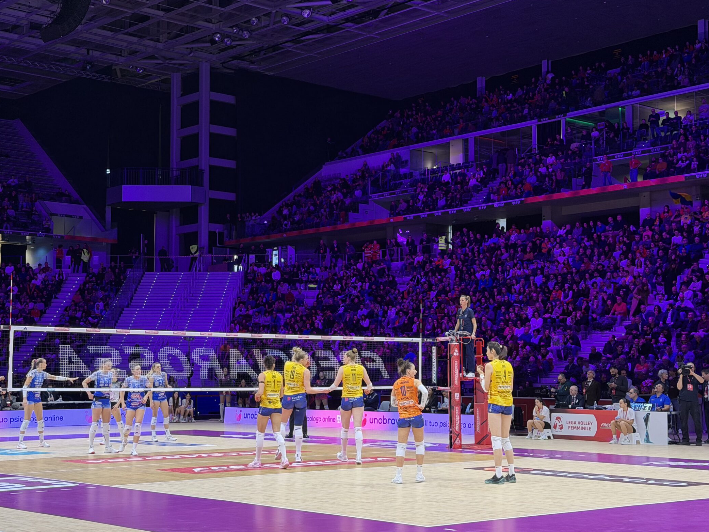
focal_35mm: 59
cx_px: 328
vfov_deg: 24.8
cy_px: 265
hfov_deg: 32.7
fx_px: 1208
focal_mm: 6.76
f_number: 1.78
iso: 80
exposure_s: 1/86
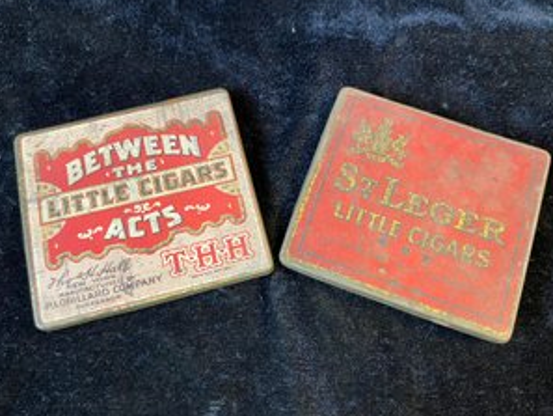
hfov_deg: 59.9
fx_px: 479
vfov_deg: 46.8
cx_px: 278
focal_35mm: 30
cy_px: 223
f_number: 1.8
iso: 200
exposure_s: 1/60
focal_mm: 4.25
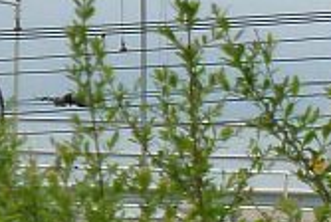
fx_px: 8621
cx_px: 741
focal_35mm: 936
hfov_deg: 2.2
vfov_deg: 1.5
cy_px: -289
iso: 125
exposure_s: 1/320
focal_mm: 24.1
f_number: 4.5
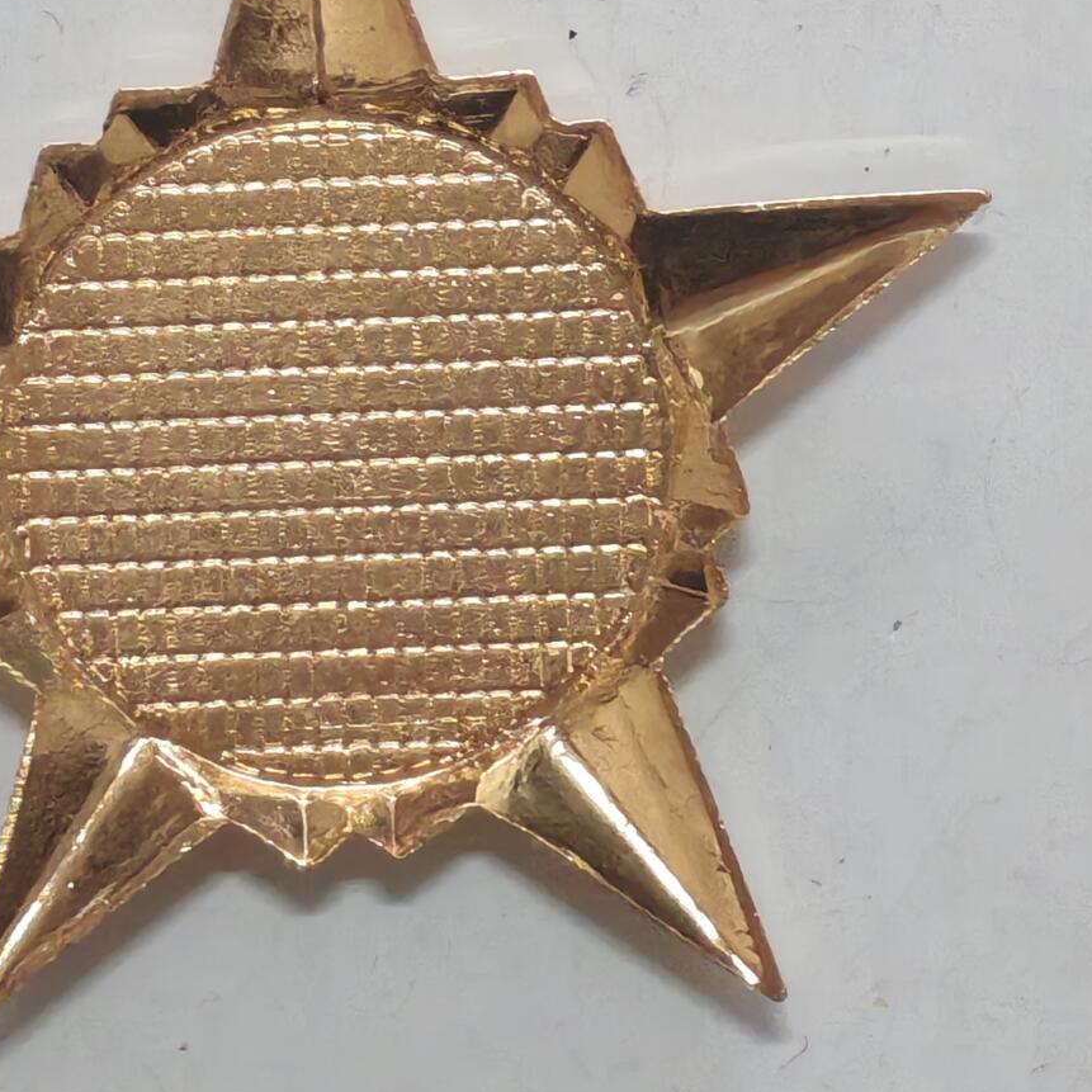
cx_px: 339
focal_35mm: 181
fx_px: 6460
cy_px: 27
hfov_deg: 9.7
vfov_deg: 9.6
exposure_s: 1/33
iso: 640
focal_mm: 5.52
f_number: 1.95
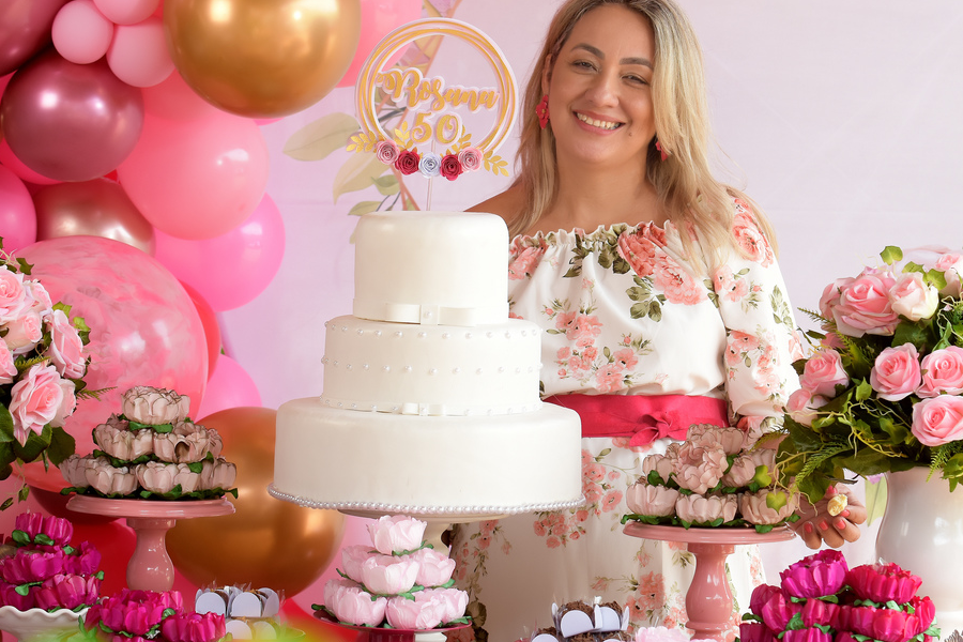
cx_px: 620
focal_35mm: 140
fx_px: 3745
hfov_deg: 14.6
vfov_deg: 9.8
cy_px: 305
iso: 500
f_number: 8
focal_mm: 70
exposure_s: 1/250
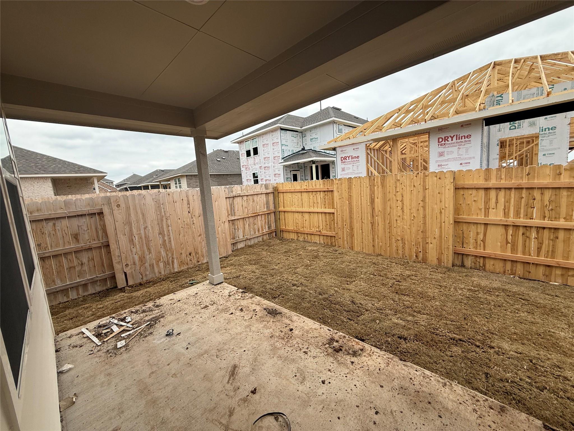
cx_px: 287
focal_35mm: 14
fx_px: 232
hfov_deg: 102.1
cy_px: 216
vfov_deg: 85.7
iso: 64
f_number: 2.2
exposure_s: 1/644
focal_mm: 2.22
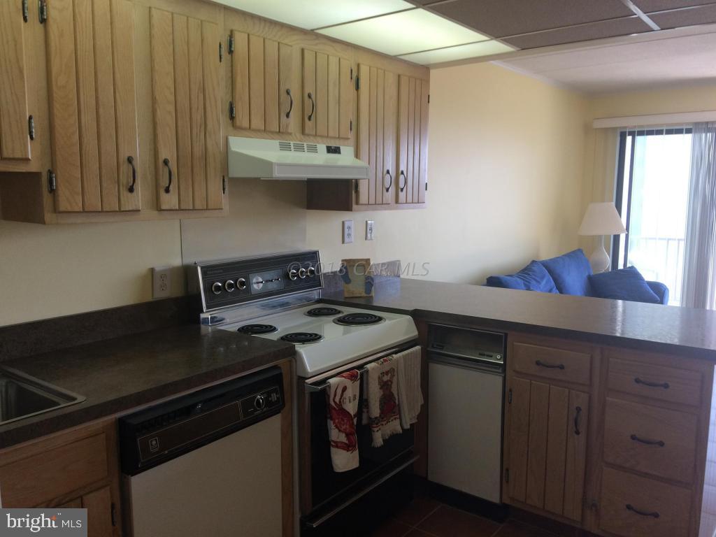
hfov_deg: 61.7
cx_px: 358
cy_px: 268
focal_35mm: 29
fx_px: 600
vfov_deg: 48.2
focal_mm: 4.15
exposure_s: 1/120
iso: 64
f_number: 2.2
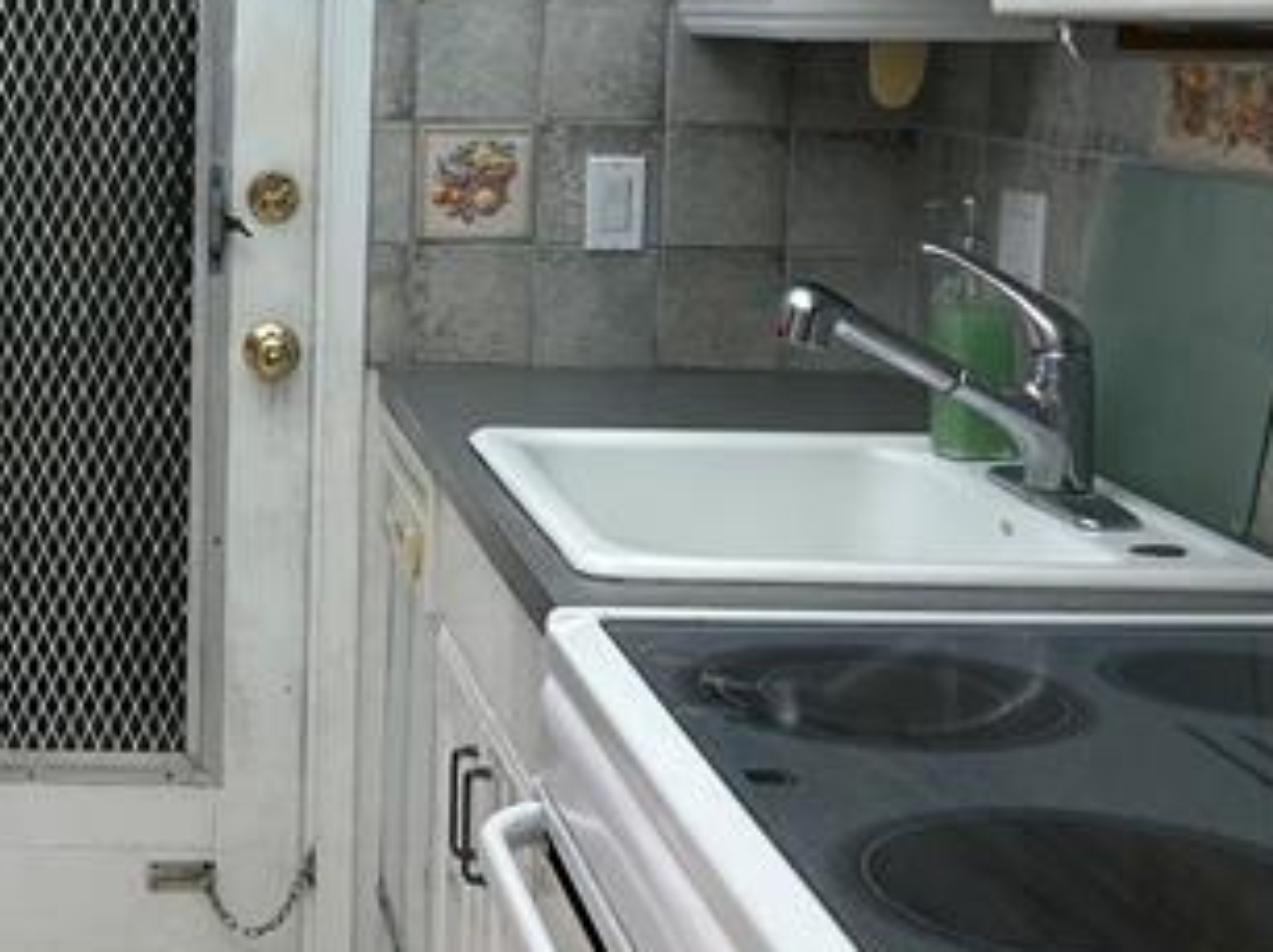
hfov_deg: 27.5
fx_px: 2499
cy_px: 254
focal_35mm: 68
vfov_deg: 21.4
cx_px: 125
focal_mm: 5.7
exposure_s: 1/60
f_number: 1.5
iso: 64
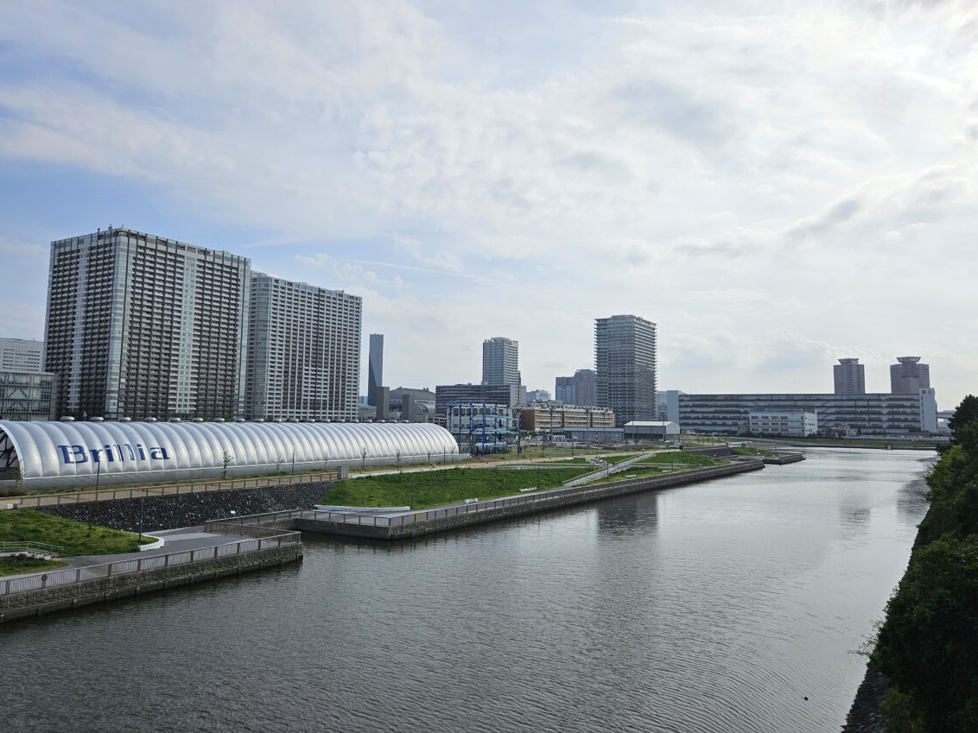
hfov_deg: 67.3
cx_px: 502
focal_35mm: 26
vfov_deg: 53.0
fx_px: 735
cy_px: 351
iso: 25
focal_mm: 5.4
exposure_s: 1/5549
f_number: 1.8
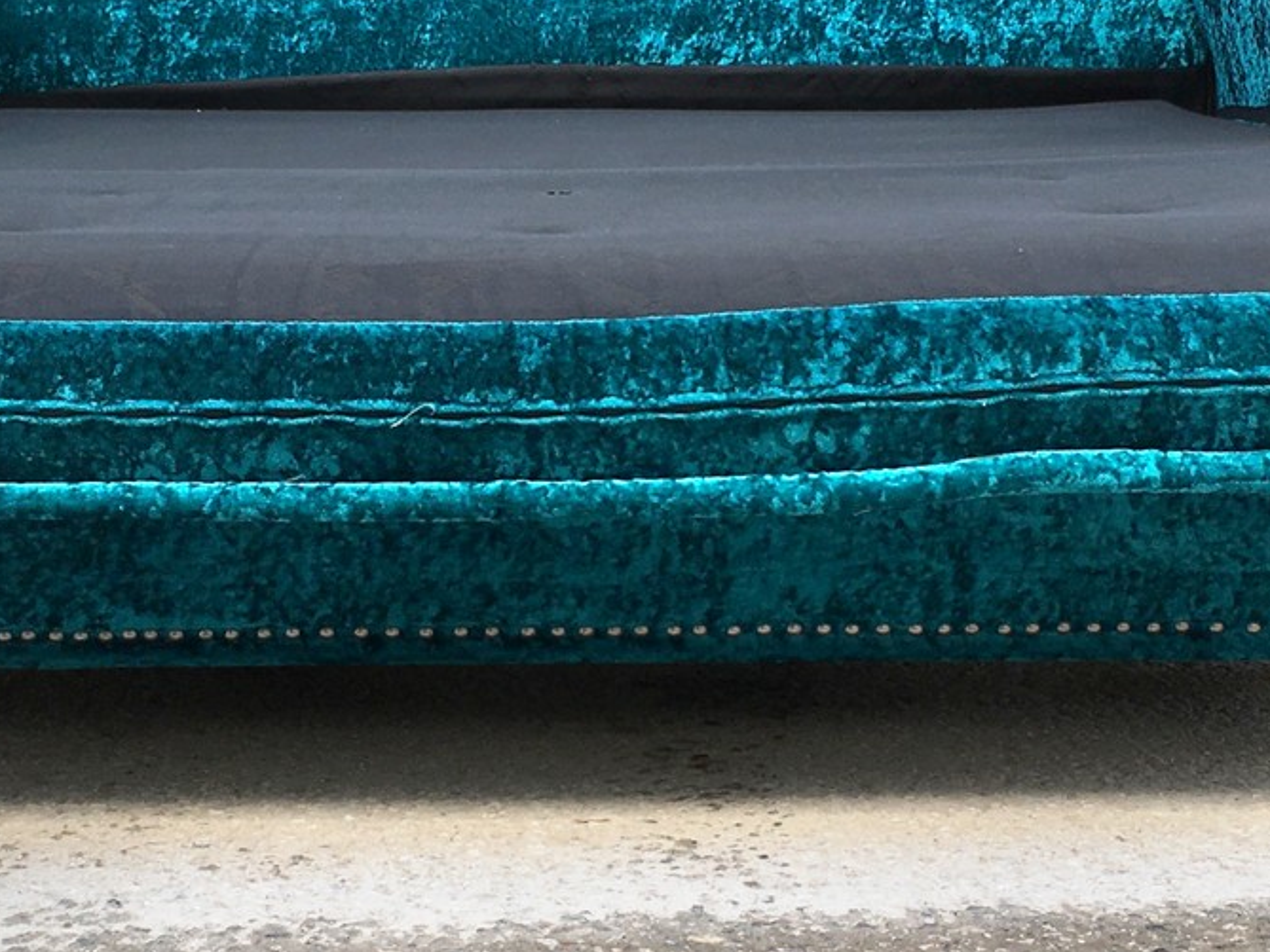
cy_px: 337
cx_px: 520
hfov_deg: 29.8
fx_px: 2385
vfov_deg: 22.5
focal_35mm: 65
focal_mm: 4.15
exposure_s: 1/265
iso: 25
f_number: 2.2
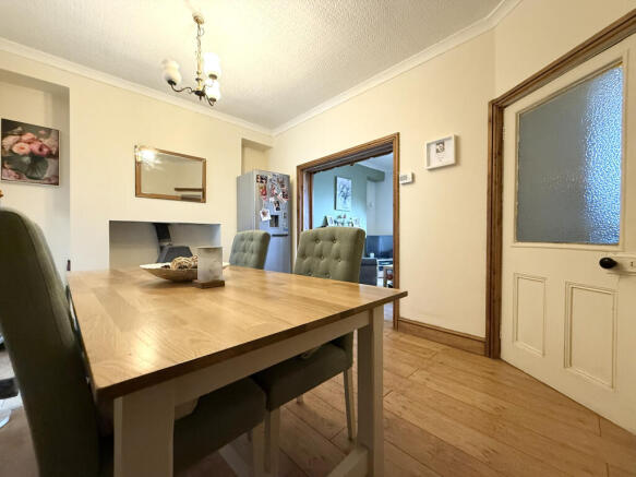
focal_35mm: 14
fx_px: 257
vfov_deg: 85.7
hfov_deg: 102.1
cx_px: 318
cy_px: 238
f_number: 2.2
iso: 640
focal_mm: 2.22
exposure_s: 1/50
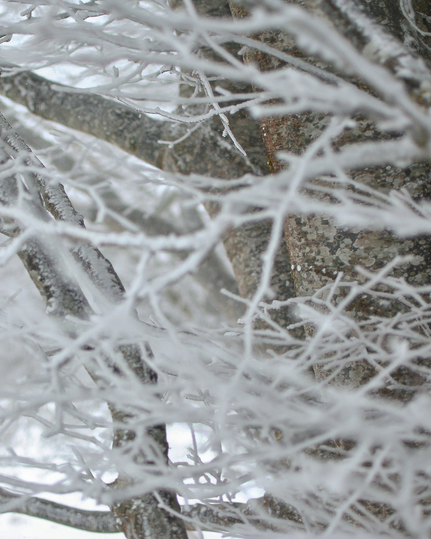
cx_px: 144
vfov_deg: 25.5
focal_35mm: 75
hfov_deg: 20.4
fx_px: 1191
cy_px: 269
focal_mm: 35
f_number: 1.8
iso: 640
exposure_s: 1/4000
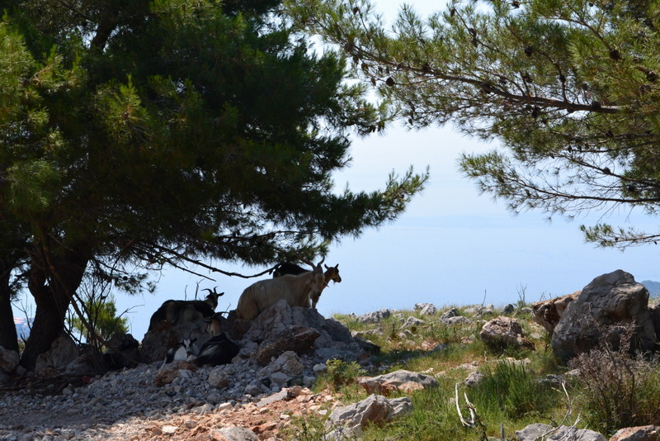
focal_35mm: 72
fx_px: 1320
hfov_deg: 28.1
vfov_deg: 18.9
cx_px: 330
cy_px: 220
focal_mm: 48
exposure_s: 1/400
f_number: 11
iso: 400
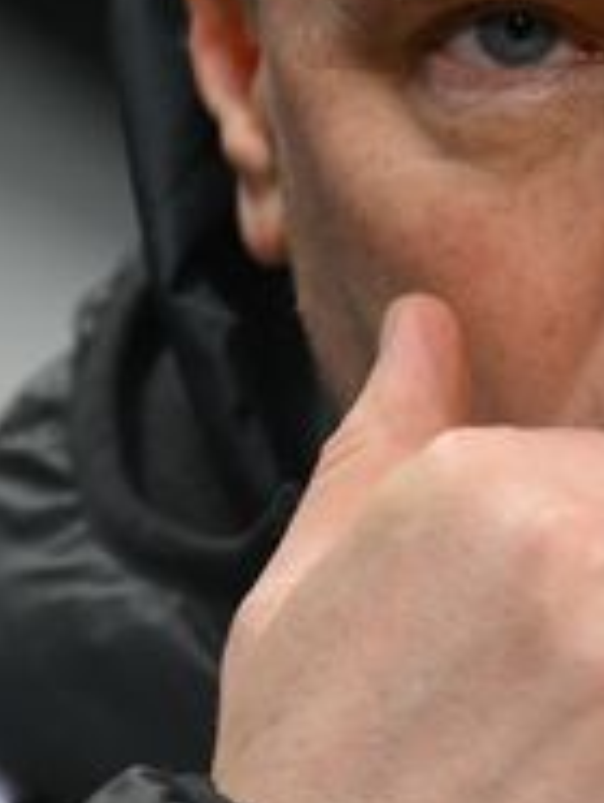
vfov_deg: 0.8
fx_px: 60466
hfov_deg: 0.6
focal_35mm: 2605
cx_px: 315
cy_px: 242
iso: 800
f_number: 3.2
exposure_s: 1/400
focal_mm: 400
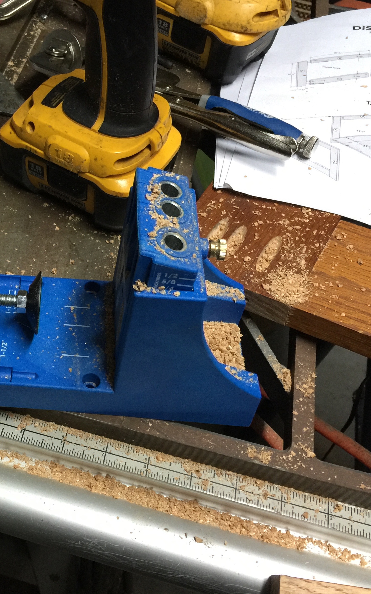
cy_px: 297
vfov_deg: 47.2
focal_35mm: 42
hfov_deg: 28.9
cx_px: 14
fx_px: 679
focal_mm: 4.15
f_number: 2.2
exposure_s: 1/15
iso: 100
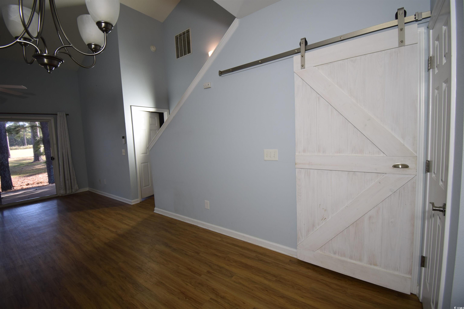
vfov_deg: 77.3
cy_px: 154
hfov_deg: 100.4
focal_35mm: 15
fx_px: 193
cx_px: 232
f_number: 5
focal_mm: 10
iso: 400
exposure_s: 1/100
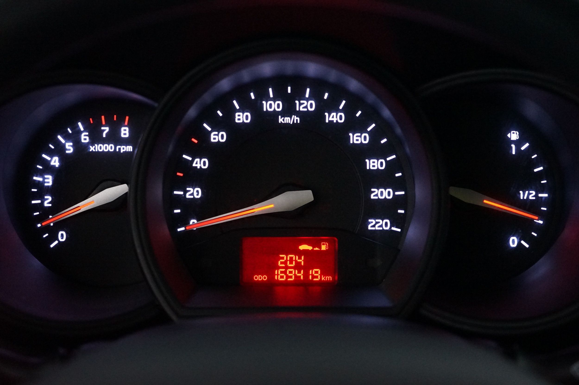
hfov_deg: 28.9
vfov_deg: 19.4
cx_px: 290
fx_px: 1125
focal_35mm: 70
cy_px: 192
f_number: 5.6
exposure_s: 1/60
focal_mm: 70
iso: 6400
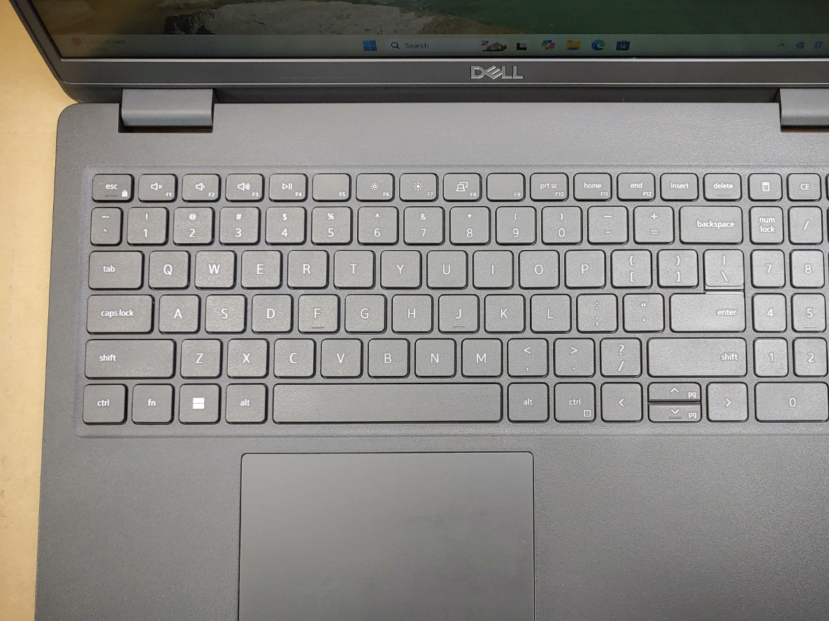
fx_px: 814
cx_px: 496
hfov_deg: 53.6
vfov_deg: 41.7
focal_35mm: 34
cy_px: 355
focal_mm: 4.36
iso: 50
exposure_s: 1/60
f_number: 1.8
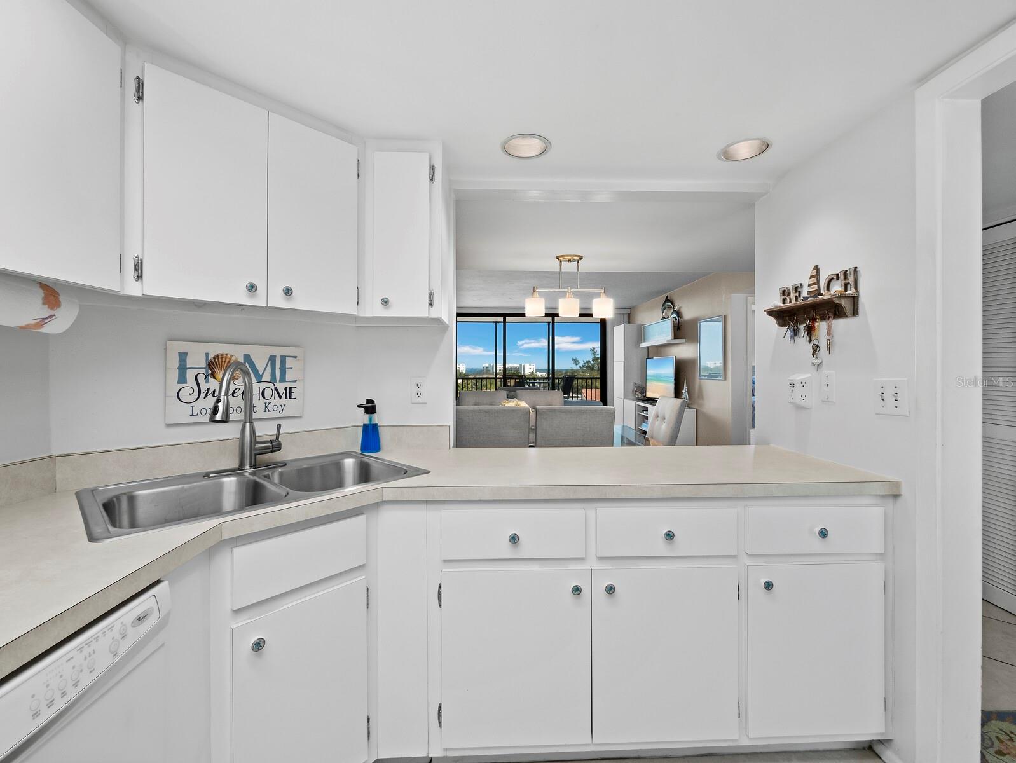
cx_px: 508
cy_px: 382
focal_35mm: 14
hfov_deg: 102.0
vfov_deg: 85.7
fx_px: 411
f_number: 11
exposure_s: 1/3
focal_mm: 7
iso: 320
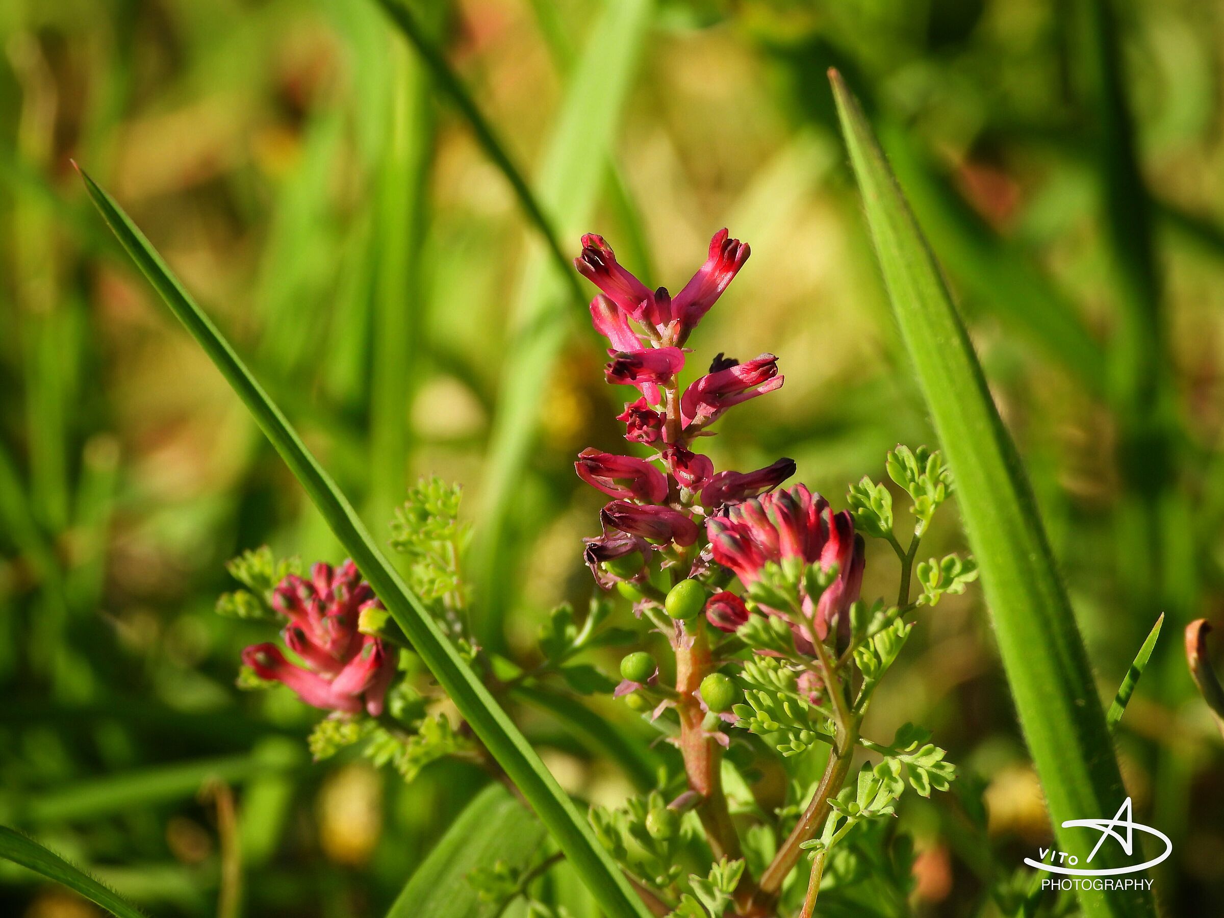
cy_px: 459
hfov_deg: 9.2
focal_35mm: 215
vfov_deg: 6.9
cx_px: 612
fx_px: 7602
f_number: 4.5
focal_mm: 38.6
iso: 100
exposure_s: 1/250
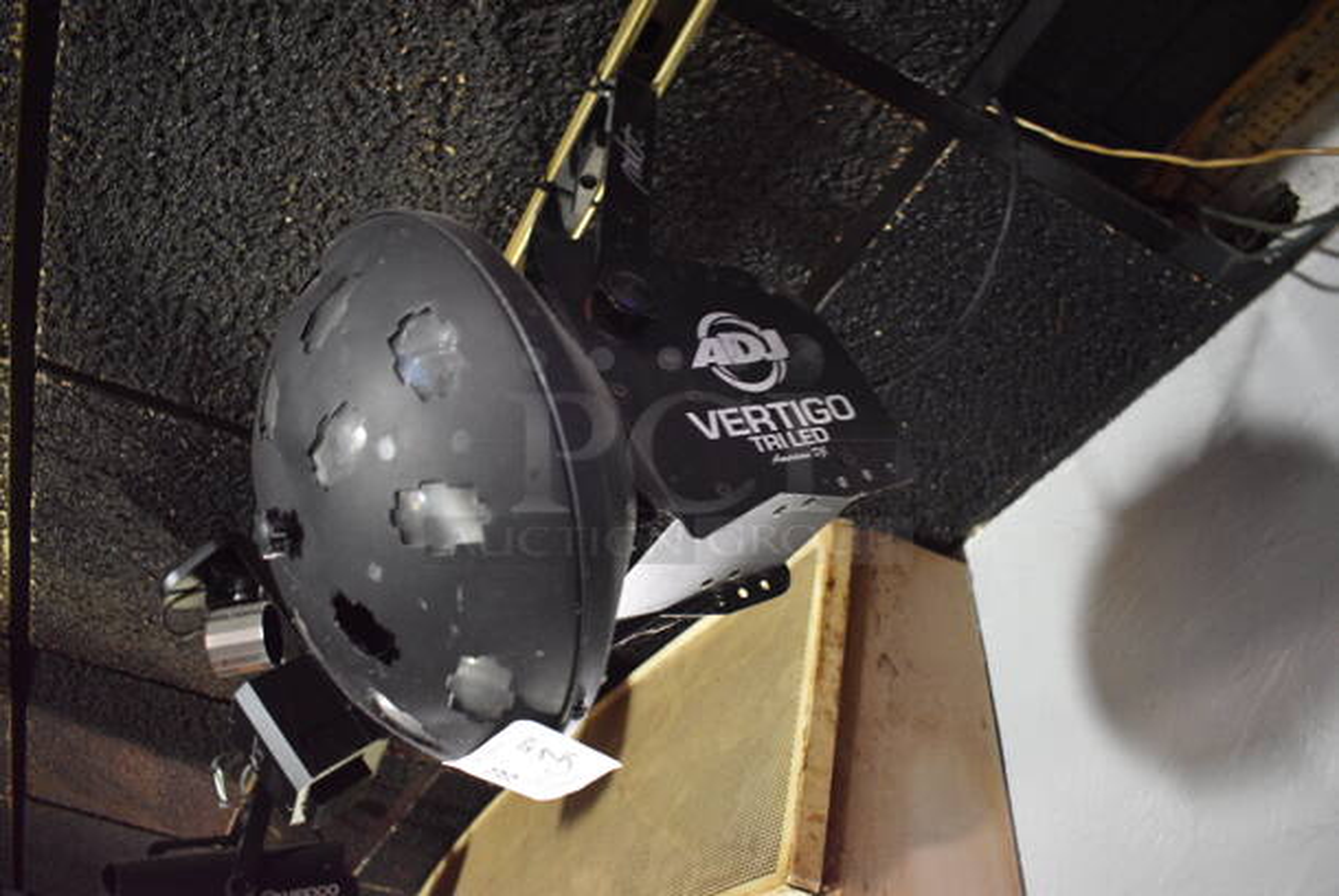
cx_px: 670
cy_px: 448
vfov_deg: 48.0
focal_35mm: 27
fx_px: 1005
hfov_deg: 67.3
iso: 3200
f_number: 3.5
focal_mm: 18
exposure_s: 1/6
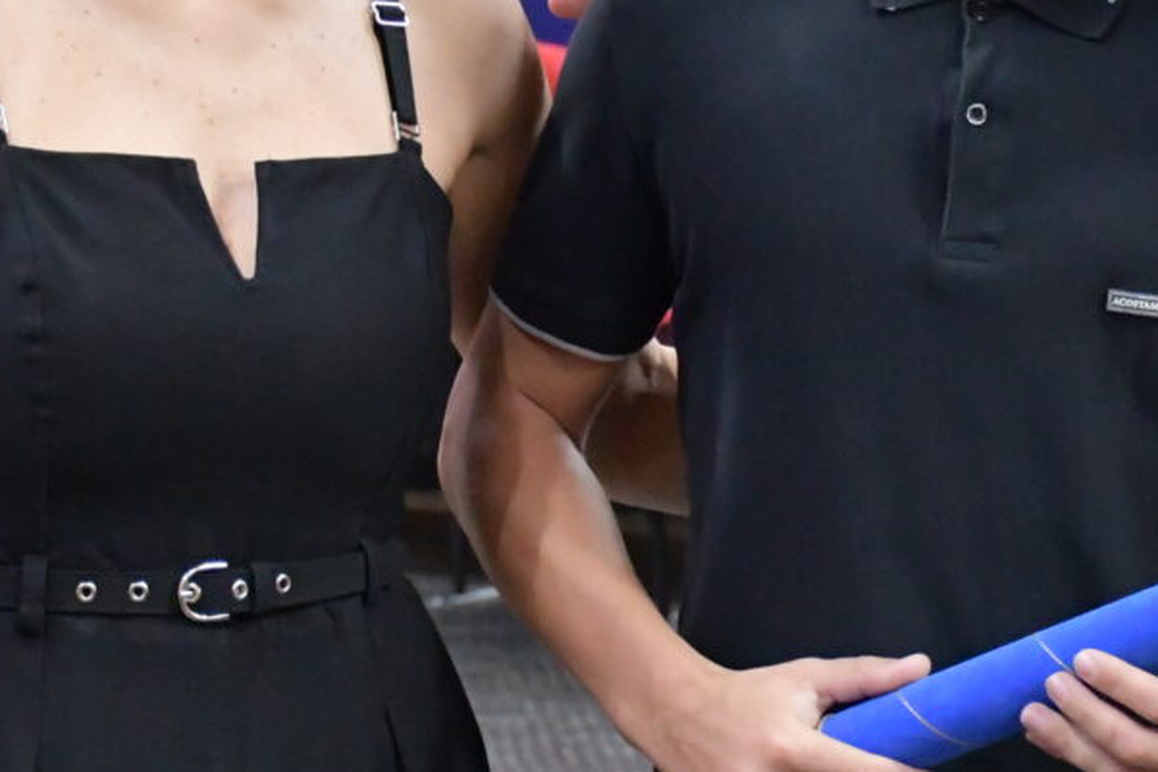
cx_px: 908
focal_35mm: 166
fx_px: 5341
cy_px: 399
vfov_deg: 8.3
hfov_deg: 12.3
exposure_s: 1/60
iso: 6400
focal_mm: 35
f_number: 4.2
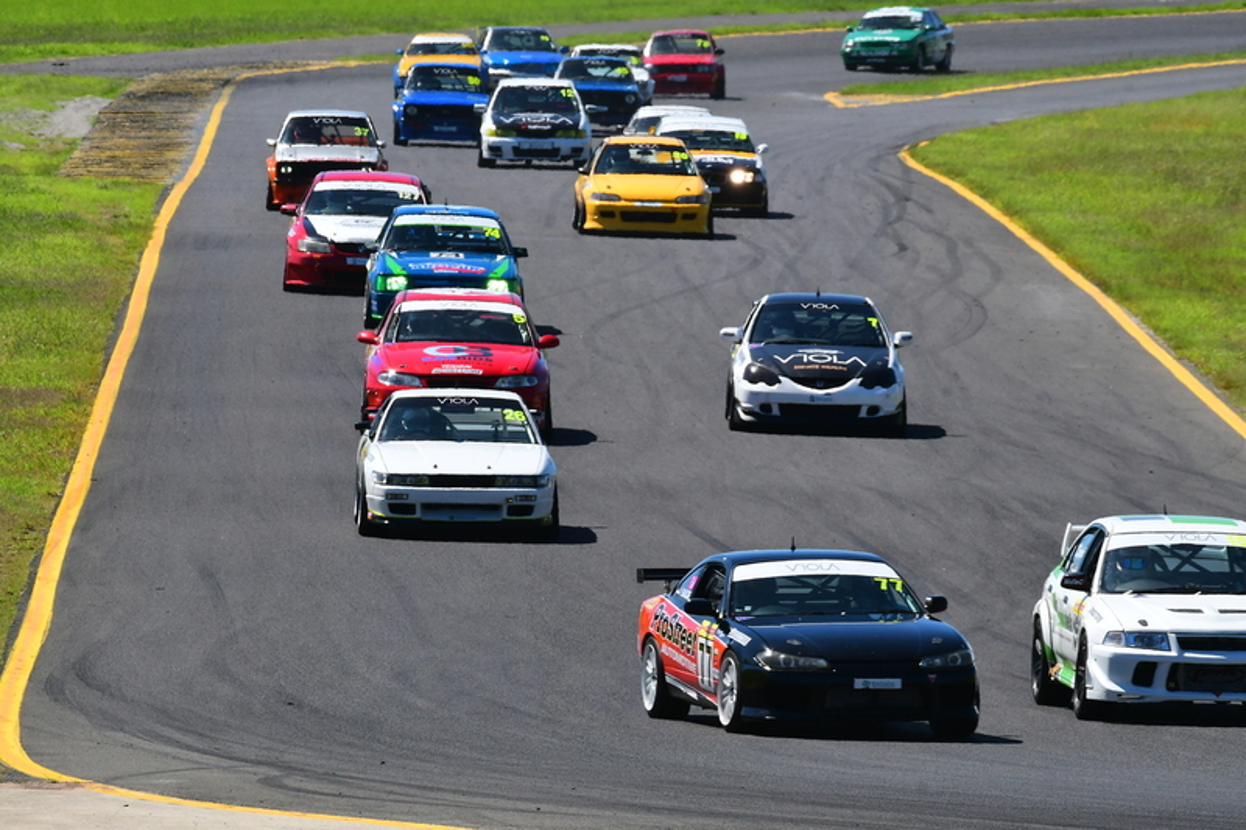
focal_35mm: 585
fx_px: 20242
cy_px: 415
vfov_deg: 2.3
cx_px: 623
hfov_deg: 3.5
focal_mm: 390
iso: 500
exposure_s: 1/640
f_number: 13
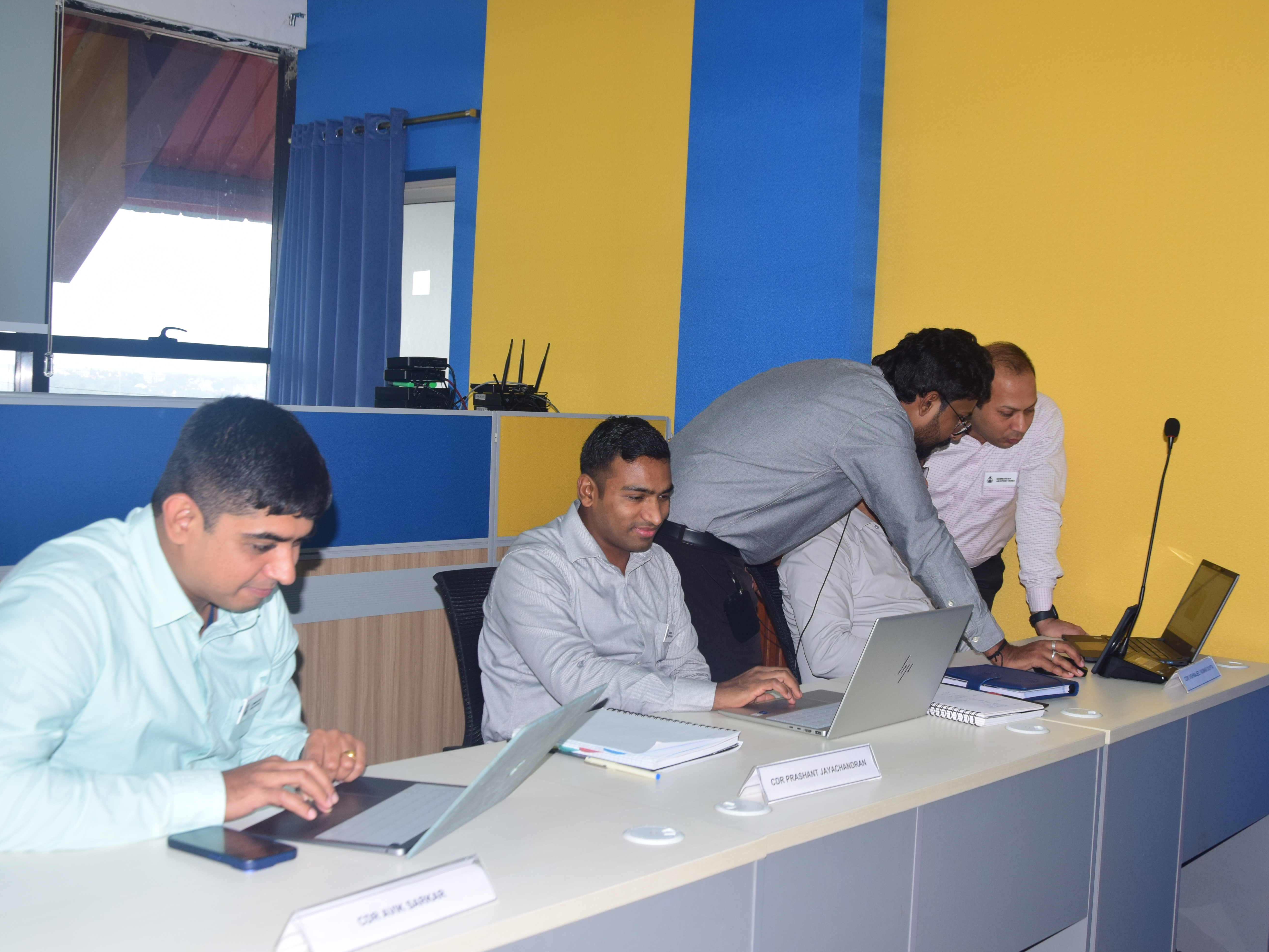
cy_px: 466
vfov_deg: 34.7
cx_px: 726
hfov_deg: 45.1
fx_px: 1523
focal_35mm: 42
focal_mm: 25
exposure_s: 1/125
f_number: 5.6
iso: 400
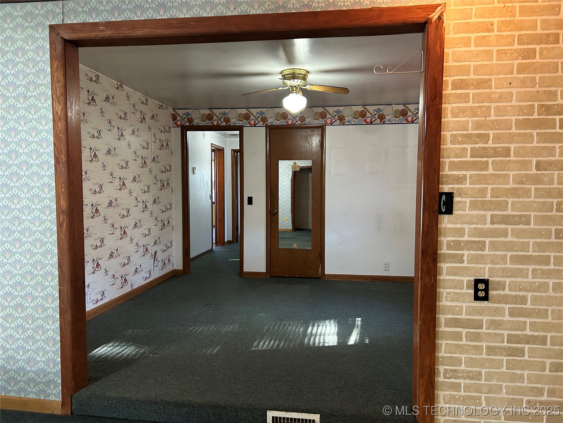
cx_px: 282
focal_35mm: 26
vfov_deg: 53.1
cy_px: 212
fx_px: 423
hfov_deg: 67.3
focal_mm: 5.7
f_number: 1.5
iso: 320
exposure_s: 1/60
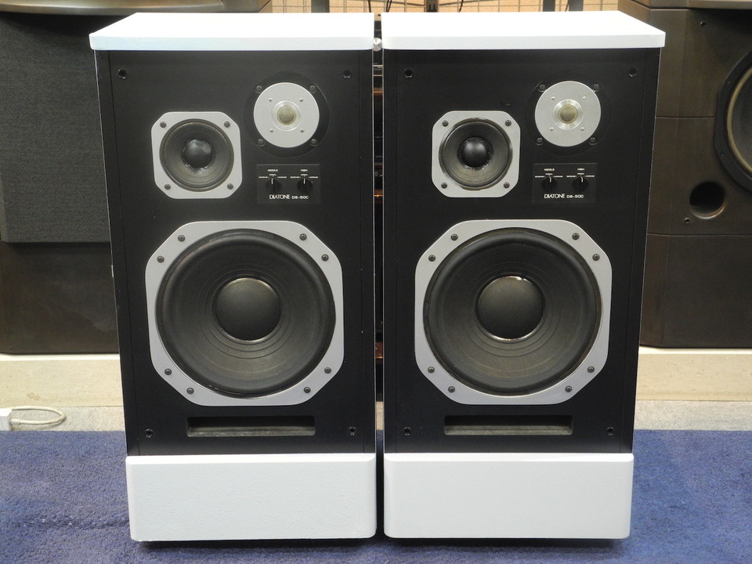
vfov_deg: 26.6
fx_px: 1195
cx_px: 376
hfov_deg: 34.9
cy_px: 282
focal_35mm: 55
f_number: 3.5
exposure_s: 1/10.6
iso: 400
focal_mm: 11.8
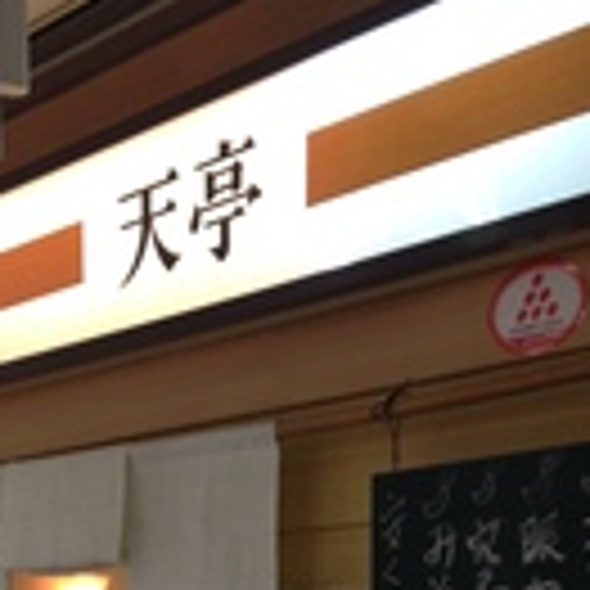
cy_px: 820
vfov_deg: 17.9
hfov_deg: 19.4
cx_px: 144
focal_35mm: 89
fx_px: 1716
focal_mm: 4.12
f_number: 2.4
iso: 64
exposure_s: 1/30
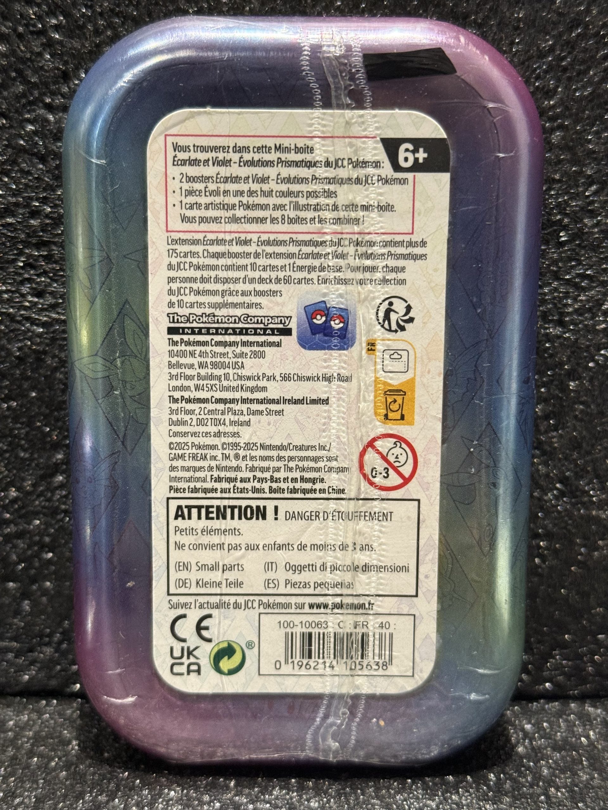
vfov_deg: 39.7
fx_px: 1124
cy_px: 405
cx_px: 304
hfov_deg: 30.3
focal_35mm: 48
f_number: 1.78
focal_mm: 6.76
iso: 250
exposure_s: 1/33
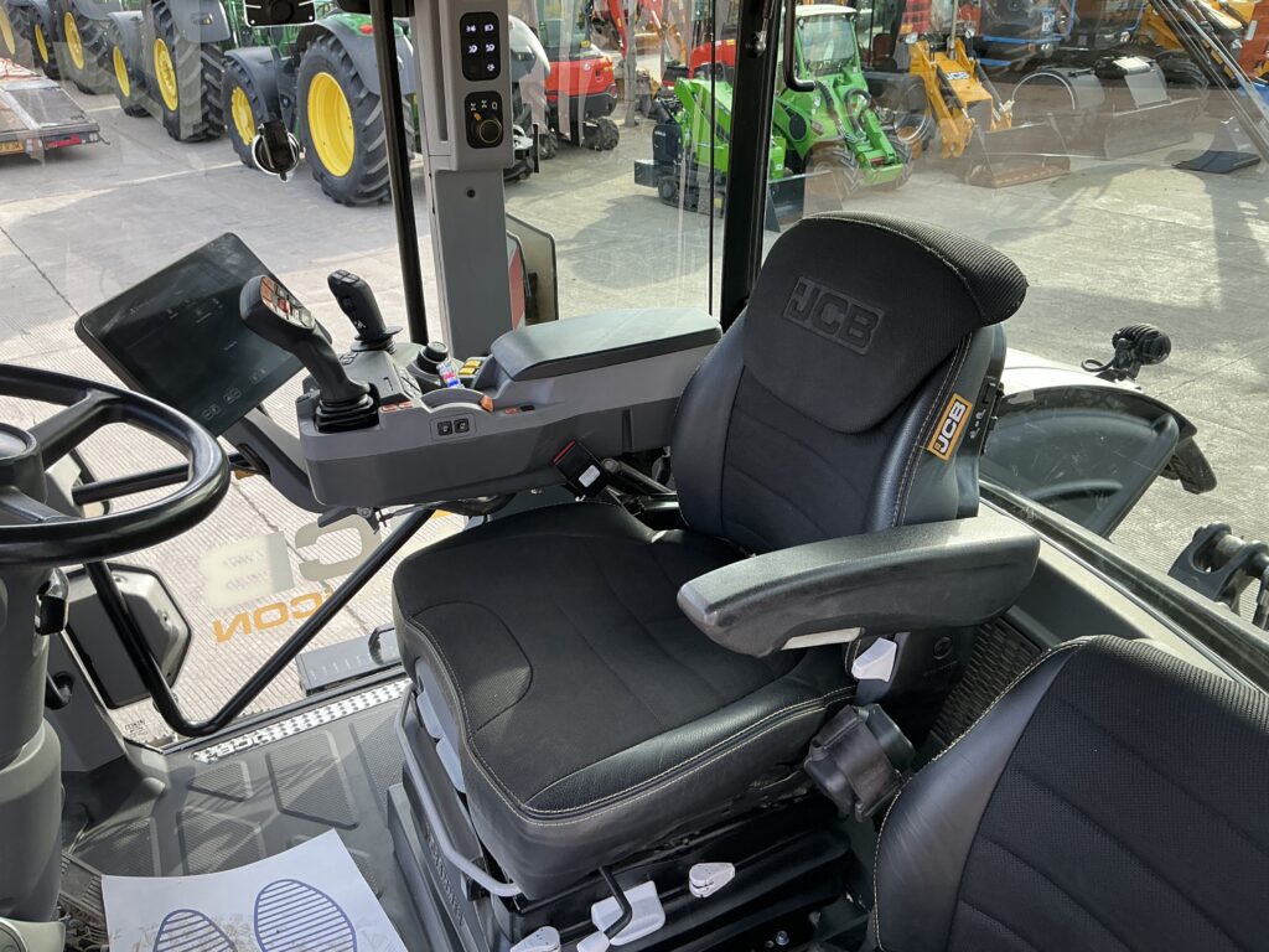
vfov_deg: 49.7
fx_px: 1026
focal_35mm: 28
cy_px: 476
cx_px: 634
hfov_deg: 63.4
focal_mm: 3
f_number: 1.8
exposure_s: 1/122
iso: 25
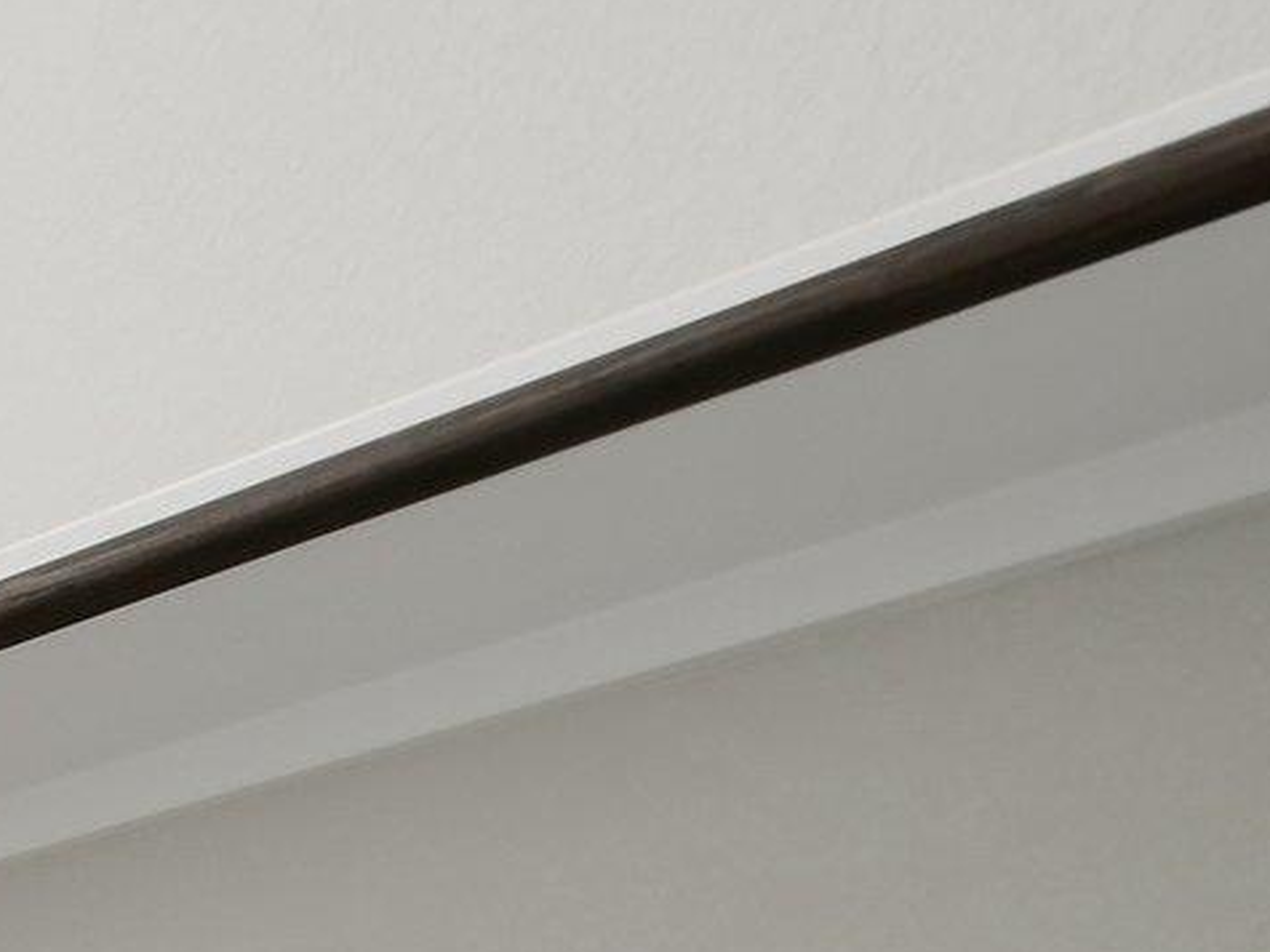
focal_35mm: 62
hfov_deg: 19.0
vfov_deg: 18.3
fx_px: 2275
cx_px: -1273
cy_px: 1743
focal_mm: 10
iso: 400
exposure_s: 1/8
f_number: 8
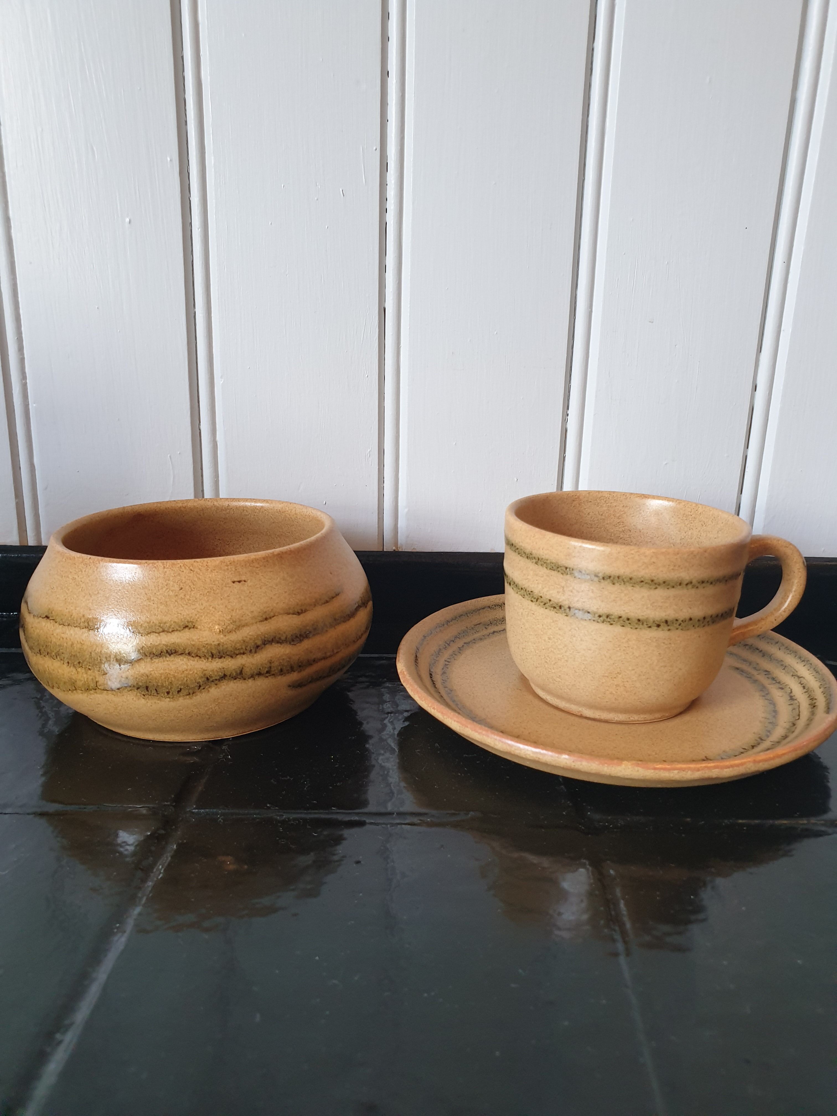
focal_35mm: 26
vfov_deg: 67.3
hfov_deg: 53.1
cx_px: 418
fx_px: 838
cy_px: 558
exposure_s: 1/50
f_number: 2.4
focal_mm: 4.3
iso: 250
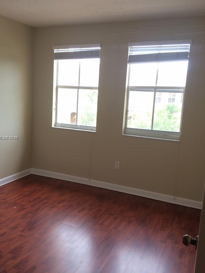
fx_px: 268
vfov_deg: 54.0
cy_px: 138
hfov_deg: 41.7
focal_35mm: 34
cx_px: 88
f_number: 2.2
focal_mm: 4.15
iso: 50
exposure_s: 1/50
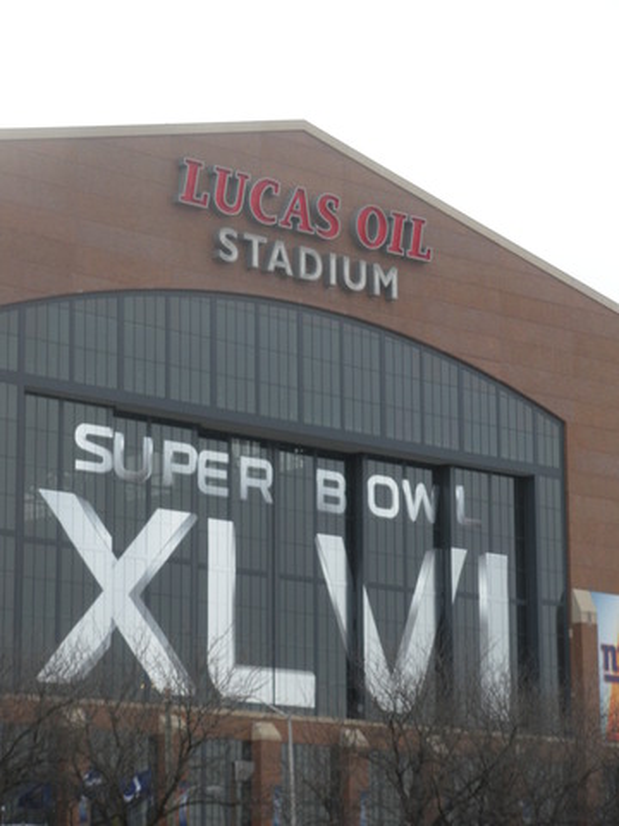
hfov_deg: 12.2
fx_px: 2885
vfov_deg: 16.3
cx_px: 310
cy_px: 413
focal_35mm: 121
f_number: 5.3
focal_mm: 21.2
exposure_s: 1/161
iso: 133
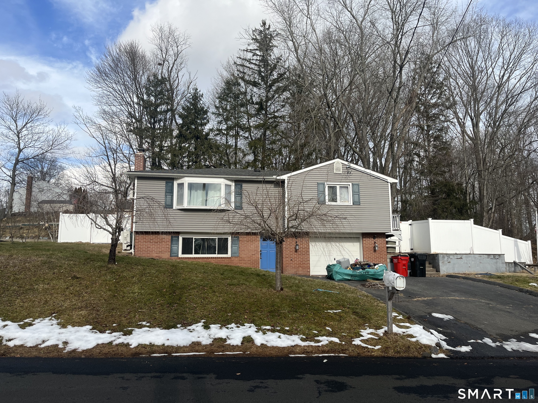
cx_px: 269
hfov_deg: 67.3
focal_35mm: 26
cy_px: 202
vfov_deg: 53.1
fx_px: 404
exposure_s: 1/2825
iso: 50
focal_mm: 5.1
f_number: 1.6
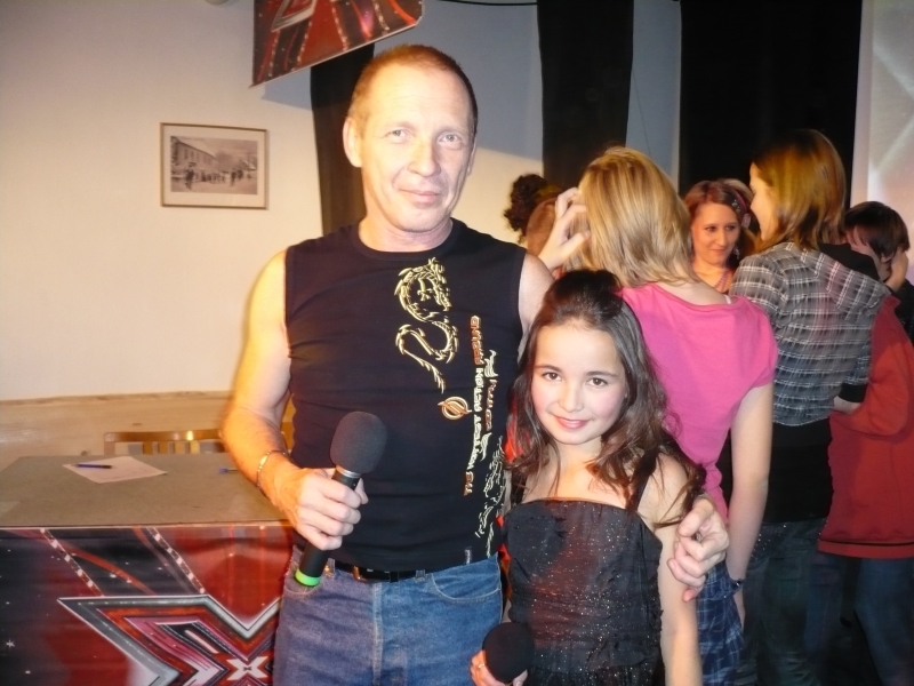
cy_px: 343
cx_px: 457
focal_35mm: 35
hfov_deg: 52.6
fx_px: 924
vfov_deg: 40.7
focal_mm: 5.8
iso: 250
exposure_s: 1/30
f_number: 2.8
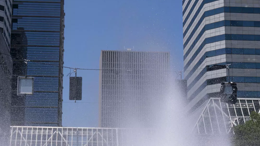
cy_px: 99
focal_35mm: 84
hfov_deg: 25.3
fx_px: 579
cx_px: 111
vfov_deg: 14.4
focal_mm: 35
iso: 100
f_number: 4.5
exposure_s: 1/1600
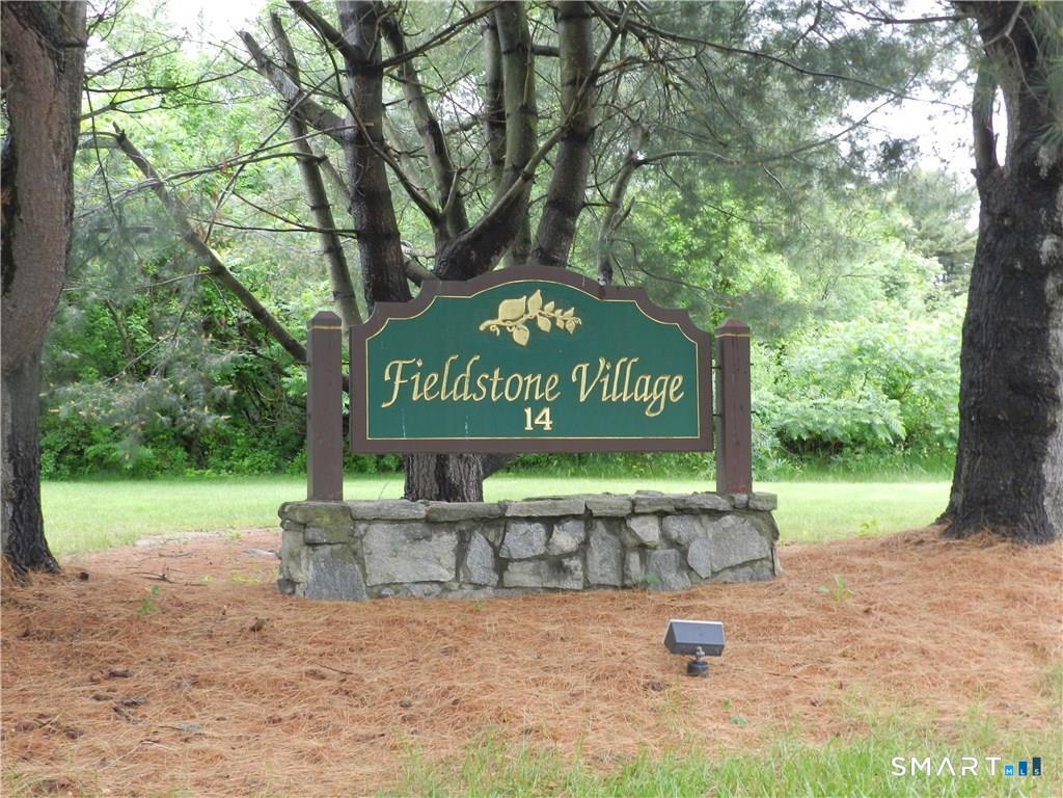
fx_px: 1413
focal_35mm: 46
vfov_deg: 31.5
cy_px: 399
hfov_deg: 41.2
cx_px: 532
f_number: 4.2
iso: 200
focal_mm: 8.1
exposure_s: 1/30
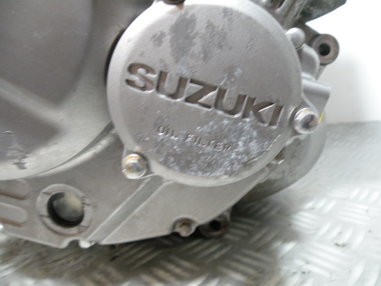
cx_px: 190
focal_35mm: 27
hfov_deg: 65.3
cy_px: 143
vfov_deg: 51.4
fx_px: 297
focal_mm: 4.7
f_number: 2.8
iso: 187
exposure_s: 1/60
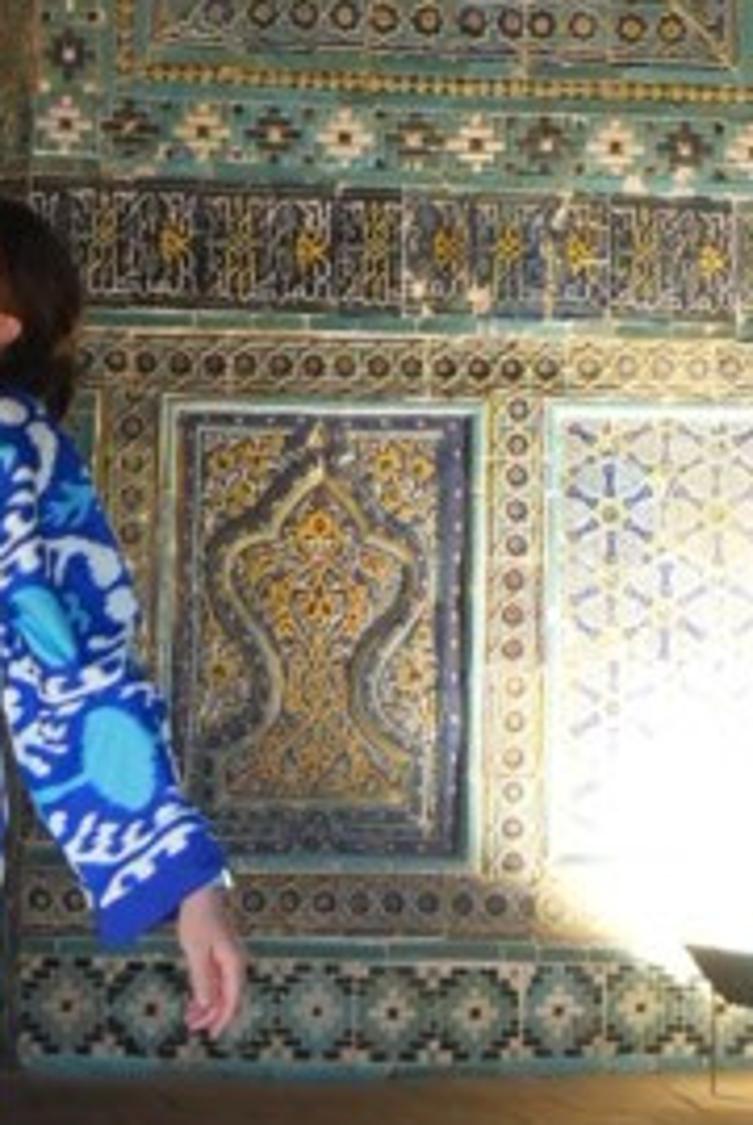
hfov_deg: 14.5
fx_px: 2816
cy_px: 75
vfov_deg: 22.0
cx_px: -268
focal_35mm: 90
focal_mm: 10
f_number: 4
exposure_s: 1/30
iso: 640
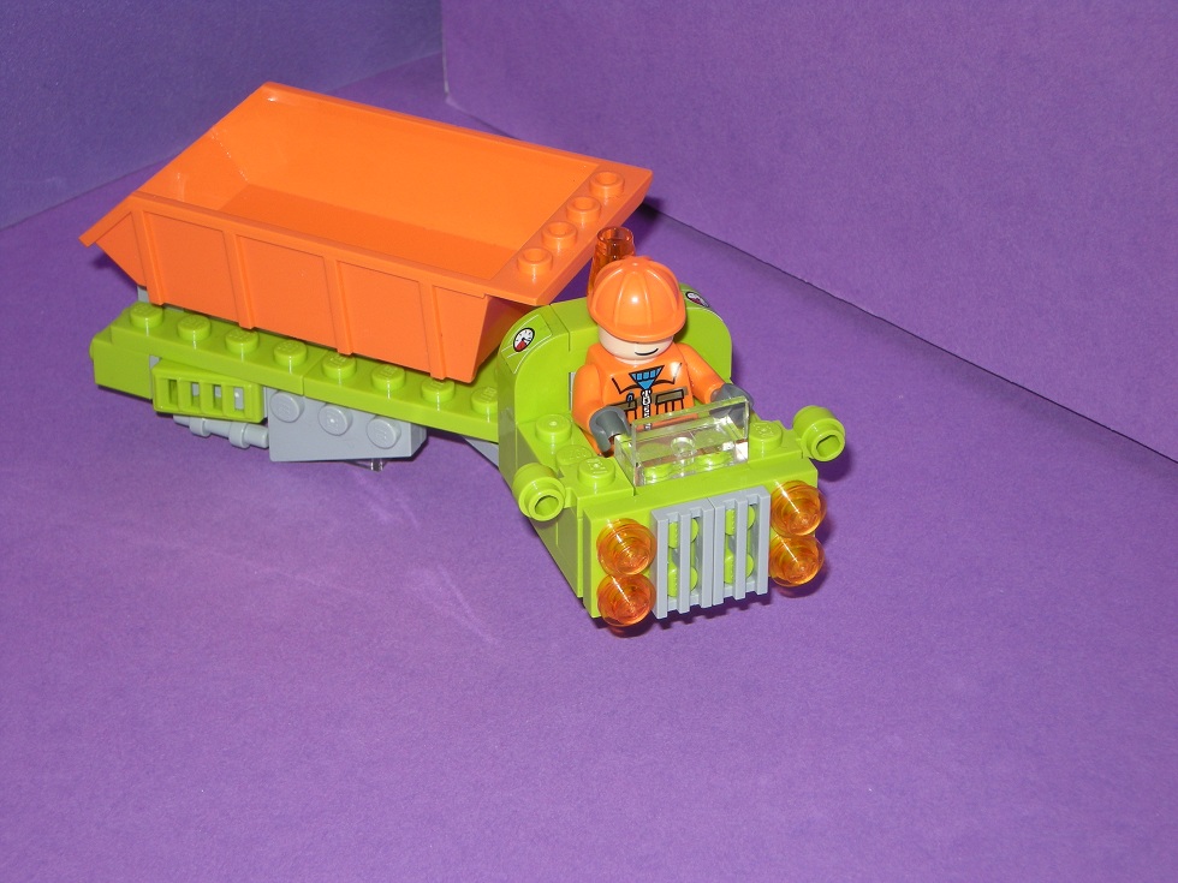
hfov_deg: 20.2
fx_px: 3301
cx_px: 589
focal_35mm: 97
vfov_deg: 15.2
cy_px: 442
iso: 64
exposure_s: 1/120
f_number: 5.4
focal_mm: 16.1
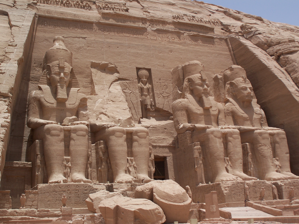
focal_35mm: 51
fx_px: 441
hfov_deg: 37.5
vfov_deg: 28.6
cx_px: 150
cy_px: 112
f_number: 4.5
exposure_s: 1/800
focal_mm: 10.7
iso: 64
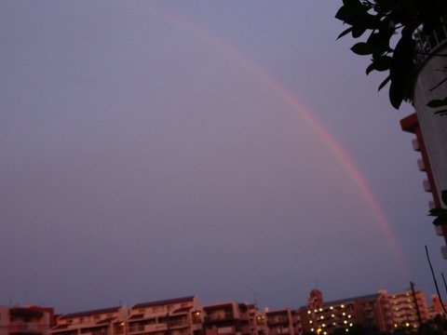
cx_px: 224
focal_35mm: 37
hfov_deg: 50.1
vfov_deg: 38.7
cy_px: 168
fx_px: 478
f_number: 4
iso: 640
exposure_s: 1/40
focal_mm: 6.37
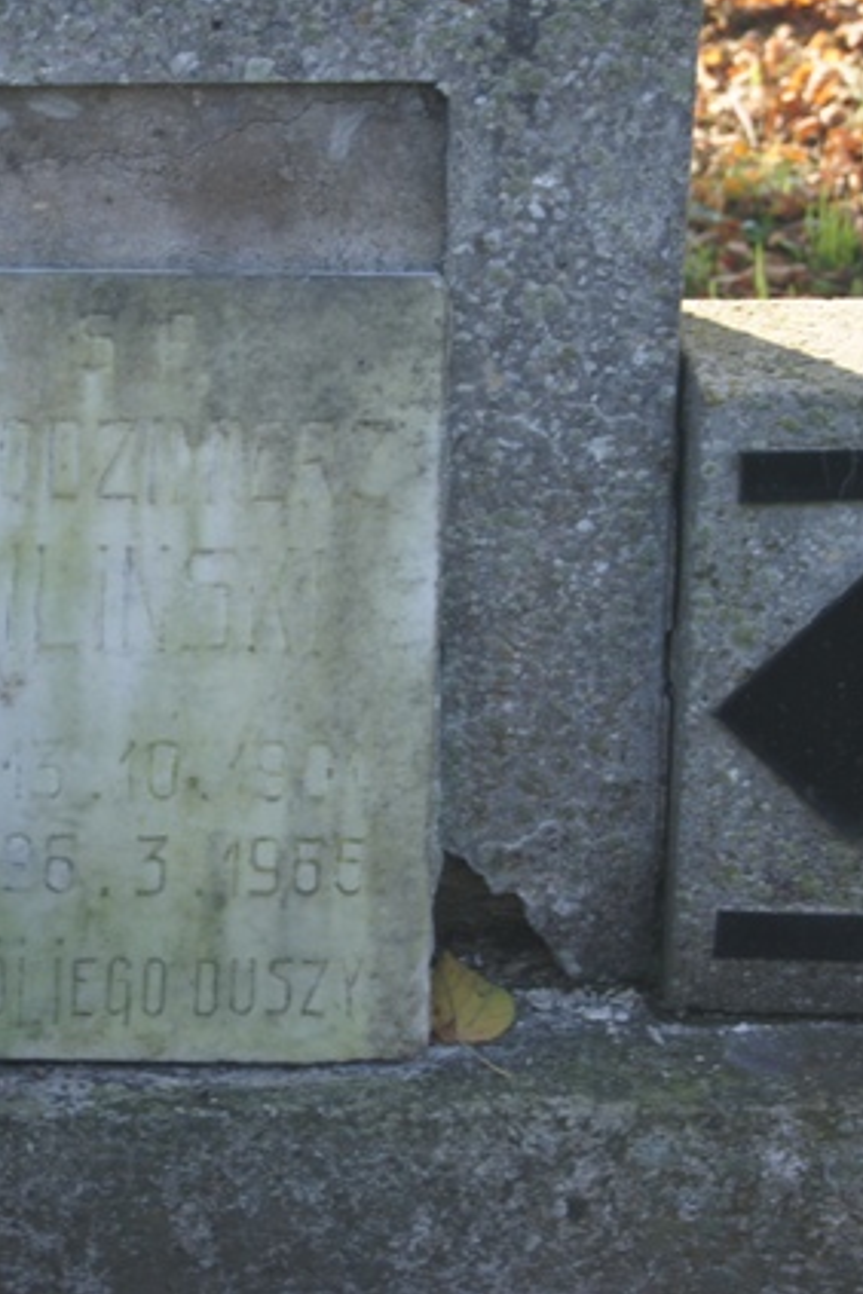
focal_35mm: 125
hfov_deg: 10.9
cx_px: 141
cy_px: 645
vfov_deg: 16.4
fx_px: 4486
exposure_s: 1/100
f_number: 7.1
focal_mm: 55
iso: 200
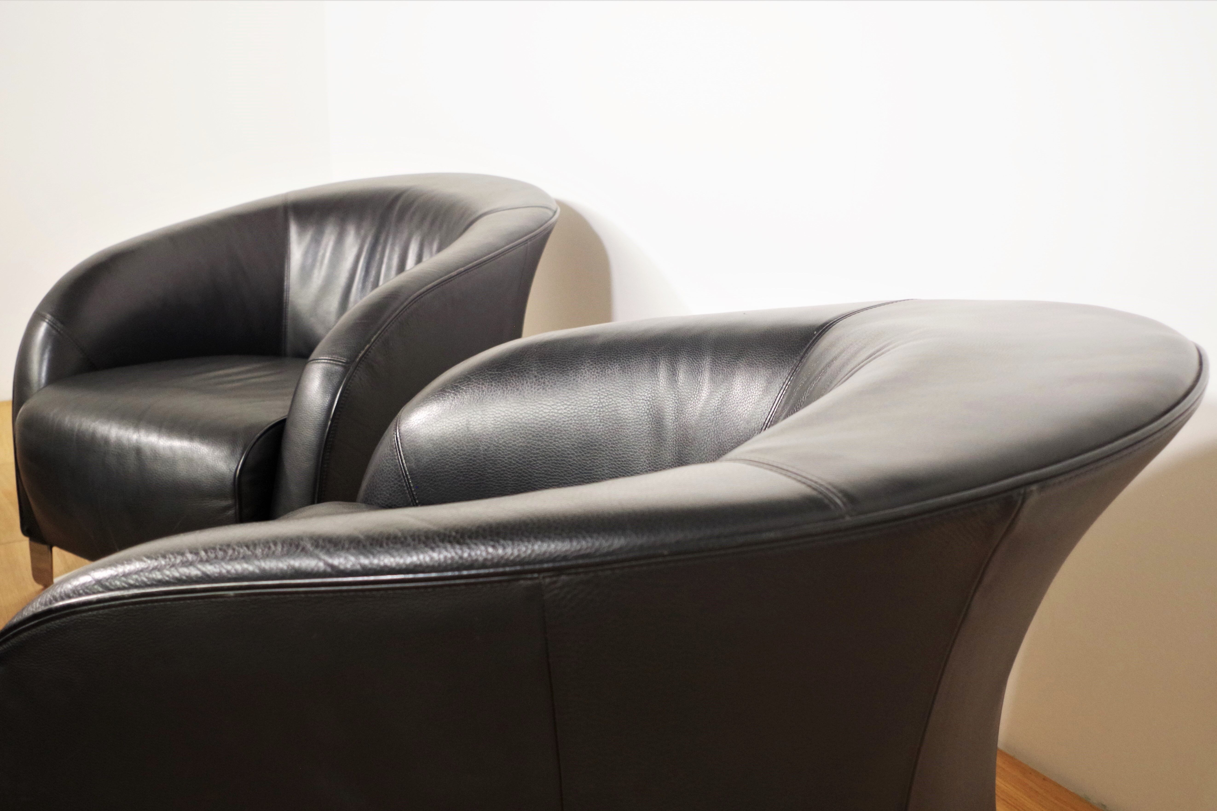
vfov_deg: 42.3
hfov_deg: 60.3
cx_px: 608
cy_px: 406
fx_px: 1048
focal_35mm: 31
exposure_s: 1/60
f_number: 4
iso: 1600
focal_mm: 21.25
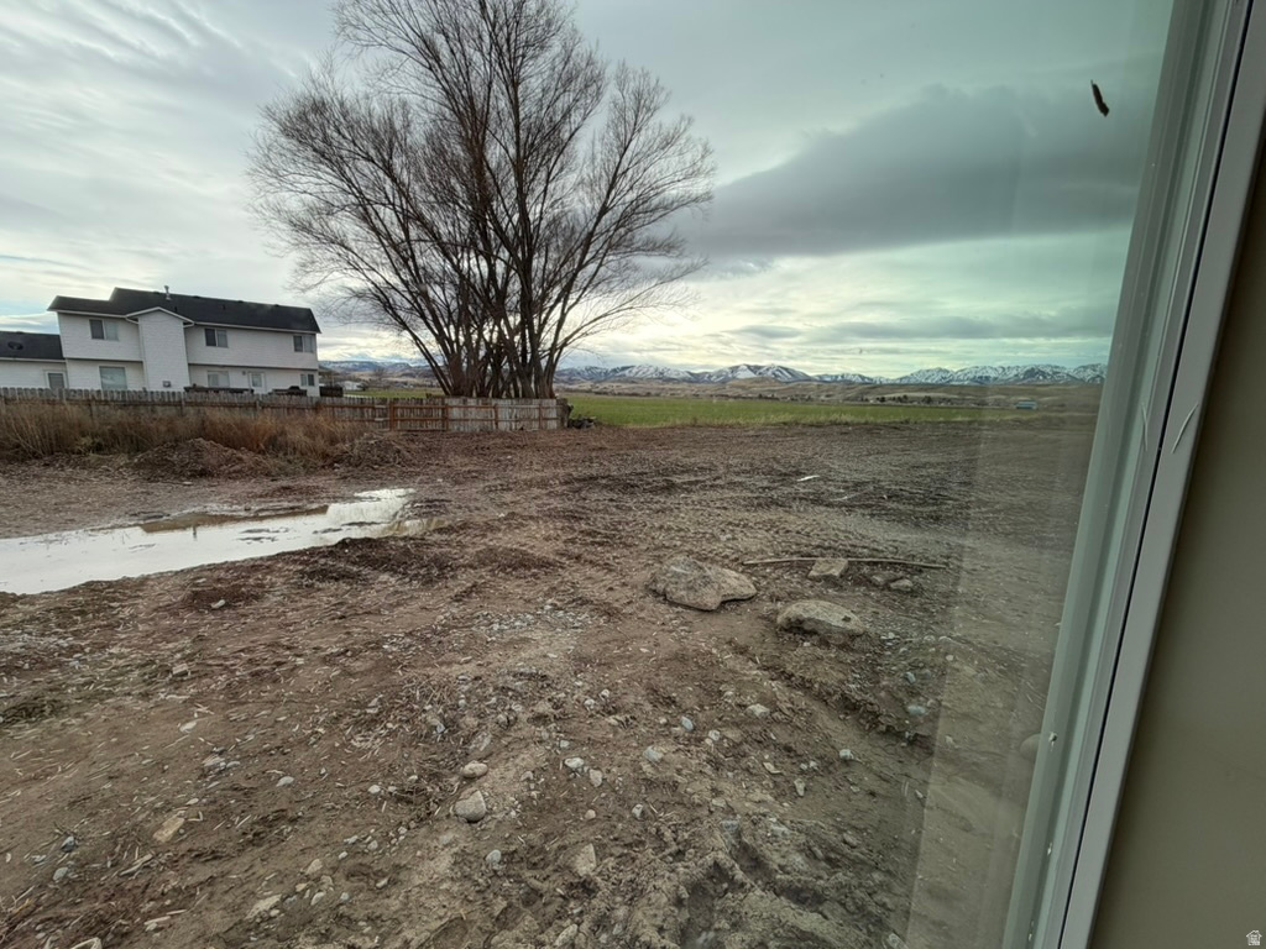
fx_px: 512
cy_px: 474
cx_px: 633
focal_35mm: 14
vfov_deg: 85.7
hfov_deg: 102.1
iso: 50
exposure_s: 1/502
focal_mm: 2.22
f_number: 2.2
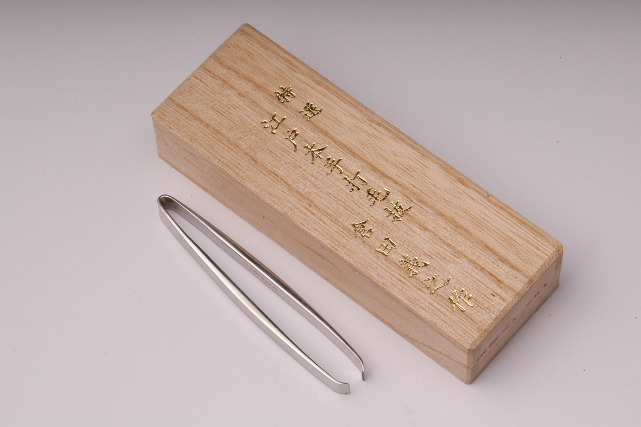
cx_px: 323
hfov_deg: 14.8
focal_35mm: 139
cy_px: 214
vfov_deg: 9.9
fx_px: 2475
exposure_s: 1/200
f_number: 20
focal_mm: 92
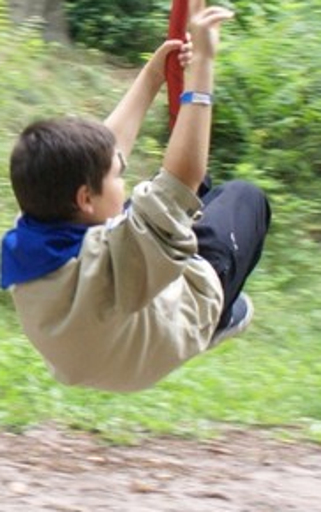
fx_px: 1413
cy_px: 149
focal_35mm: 101
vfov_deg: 20.5
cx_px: -85
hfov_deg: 12.6
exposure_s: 1/125
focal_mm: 24
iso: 800
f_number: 4.5
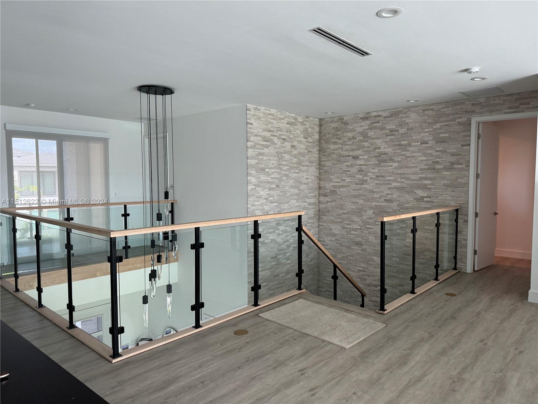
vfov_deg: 56.8
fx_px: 373
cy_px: 202
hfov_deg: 71.6
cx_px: 269
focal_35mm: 24
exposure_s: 1/120
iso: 200
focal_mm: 6.86
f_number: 1.78
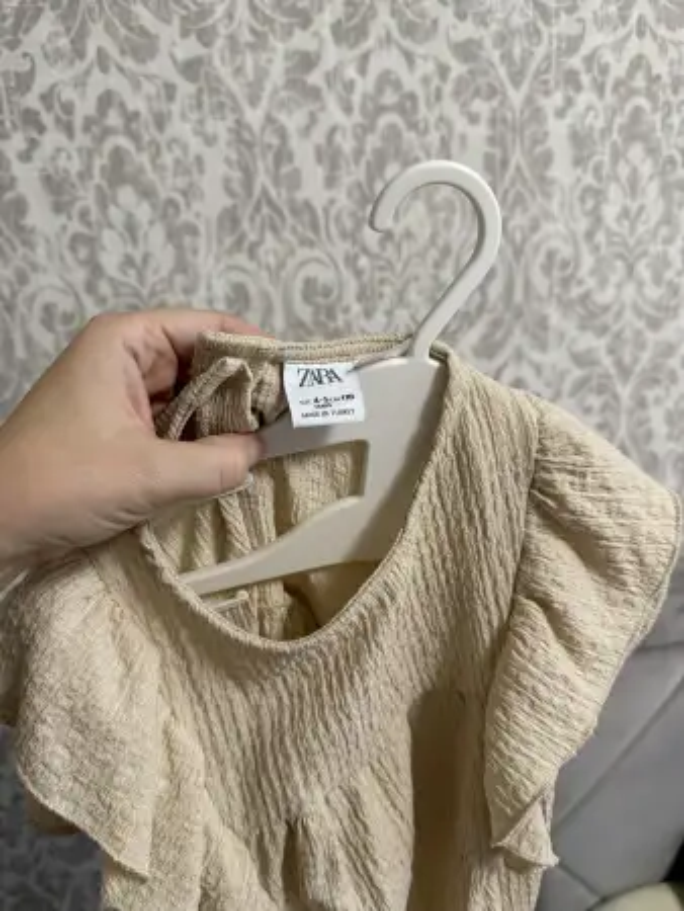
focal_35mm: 24
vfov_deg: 71.6
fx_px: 632
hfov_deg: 56.9
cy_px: 456
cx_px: 342
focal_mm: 6.76
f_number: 1.78
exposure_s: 1/50
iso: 250
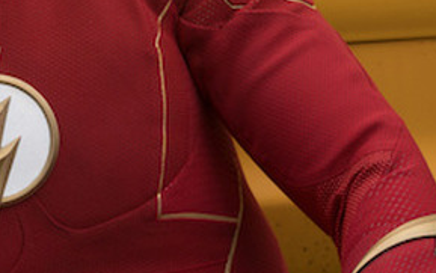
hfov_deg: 3.8
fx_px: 6539
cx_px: 68
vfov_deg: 2.4
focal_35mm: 550
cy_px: -49
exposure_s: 1/500
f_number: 7.1
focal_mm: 200
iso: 1000
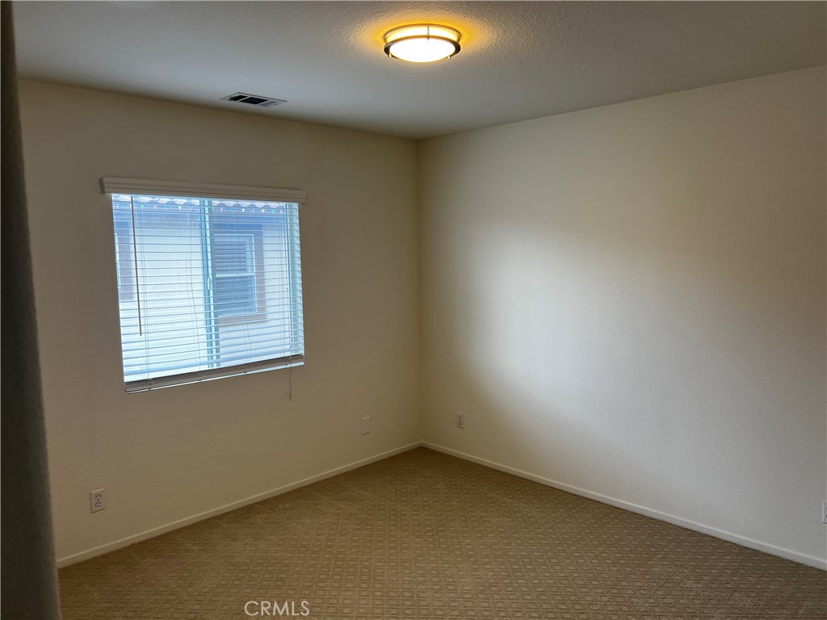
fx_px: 621
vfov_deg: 53.1
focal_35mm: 26
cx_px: 414
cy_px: 310
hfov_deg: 67.3
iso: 50
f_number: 1.5
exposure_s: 1/120
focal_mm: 5.7
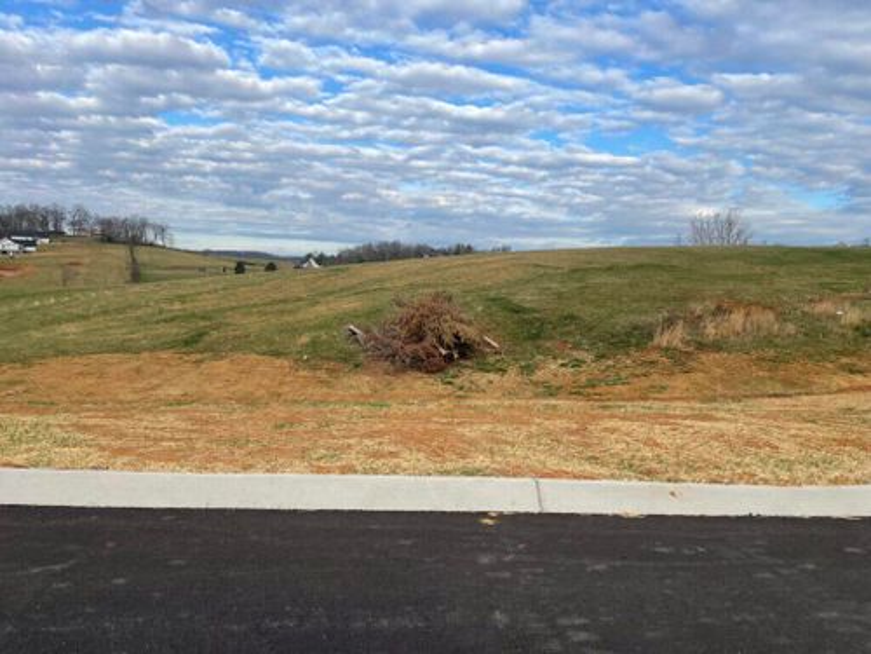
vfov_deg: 53.1
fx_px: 654
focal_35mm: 26
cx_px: 436
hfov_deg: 67.3
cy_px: 327
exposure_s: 1/2398
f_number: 1.6
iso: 32
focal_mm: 4.2
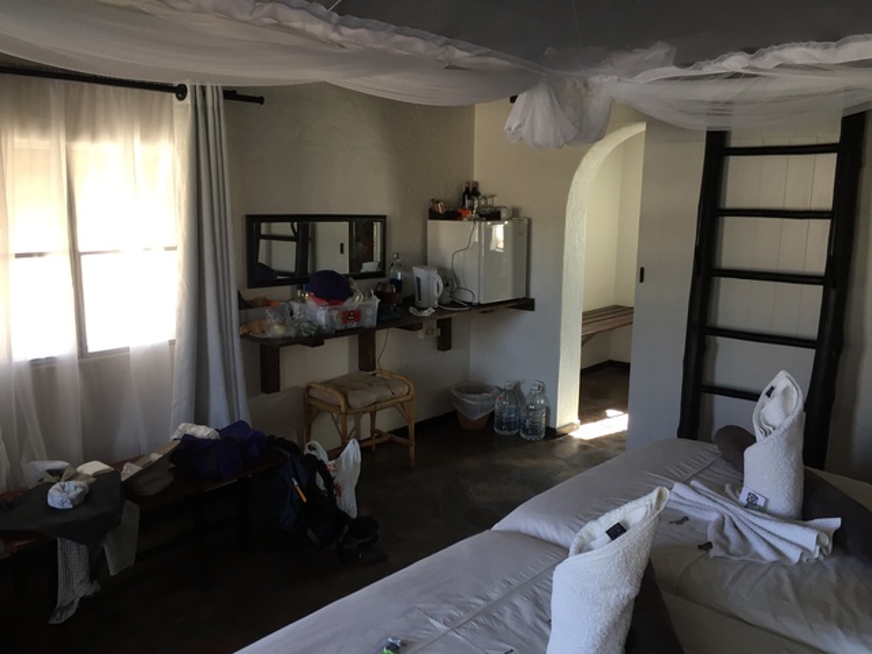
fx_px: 731
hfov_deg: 61.7
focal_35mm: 29
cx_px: 436
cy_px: 327
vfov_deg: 48.2
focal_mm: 4.15
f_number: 2.2
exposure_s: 1/33
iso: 50
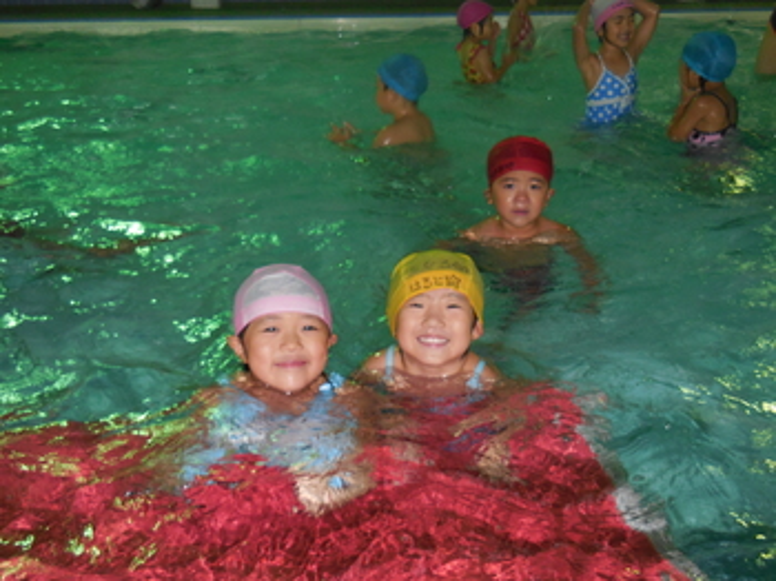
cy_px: 290
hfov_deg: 47.9
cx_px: 388
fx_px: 874
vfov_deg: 36.8
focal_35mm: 39
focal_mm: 7
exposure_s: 1/30
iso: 360
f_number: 3.9
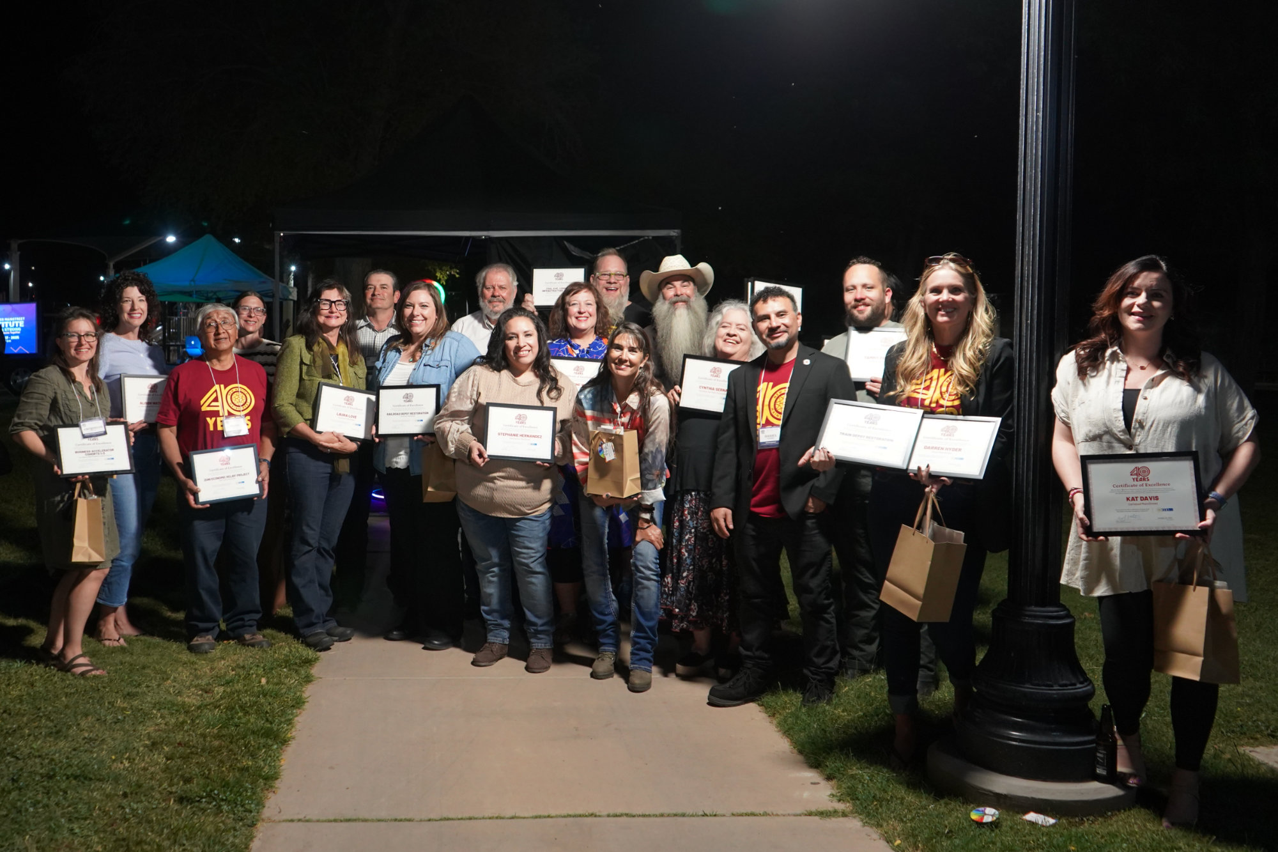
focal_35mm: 28
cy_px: 426
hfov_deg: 65.5
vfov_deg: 46.4
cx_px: 639
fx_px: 994
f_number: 4
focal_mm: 28
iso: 2500
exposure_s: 1/160
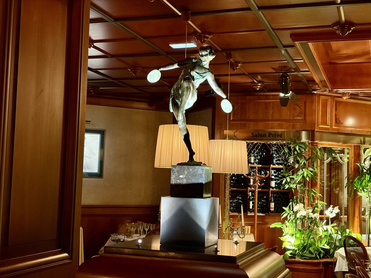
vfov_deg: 28.0
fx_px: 557
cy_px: 139
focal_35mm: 52
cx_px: 186
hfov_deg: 36.8
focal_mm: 5.96
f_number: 1.6
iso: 320
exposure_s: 1/20
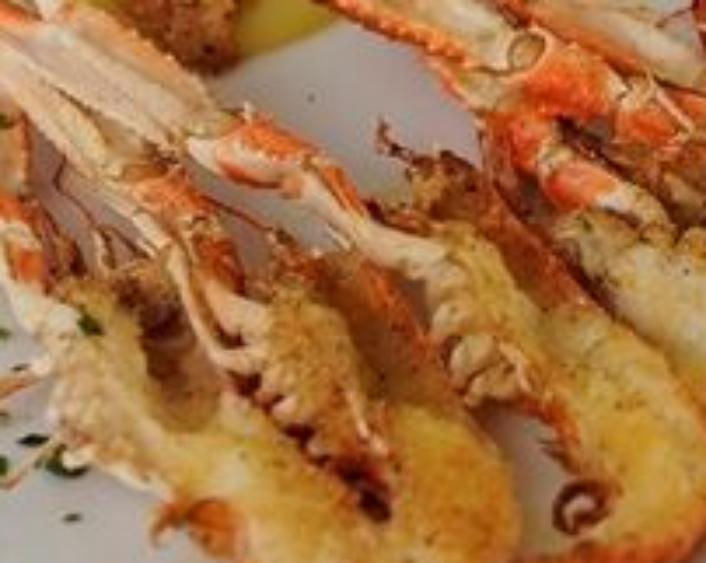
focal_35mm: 119
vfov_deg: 12.9
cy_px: 129
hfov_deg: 15.8
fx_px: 2483
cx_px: 748
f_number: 5.6
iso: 1000
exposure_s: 1/60
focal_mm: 40
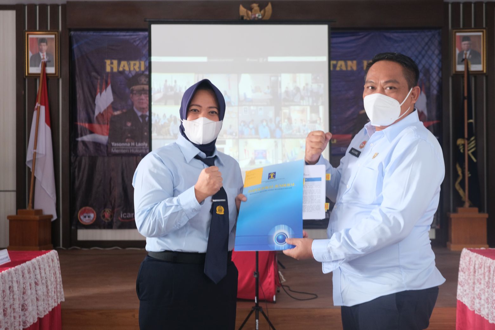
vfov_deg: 31.2
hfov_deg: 45.4
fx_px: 591
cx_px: 248
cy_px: 165
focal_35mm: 43
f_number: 3.2
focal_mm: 28.9
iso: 1250
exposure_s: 1/30
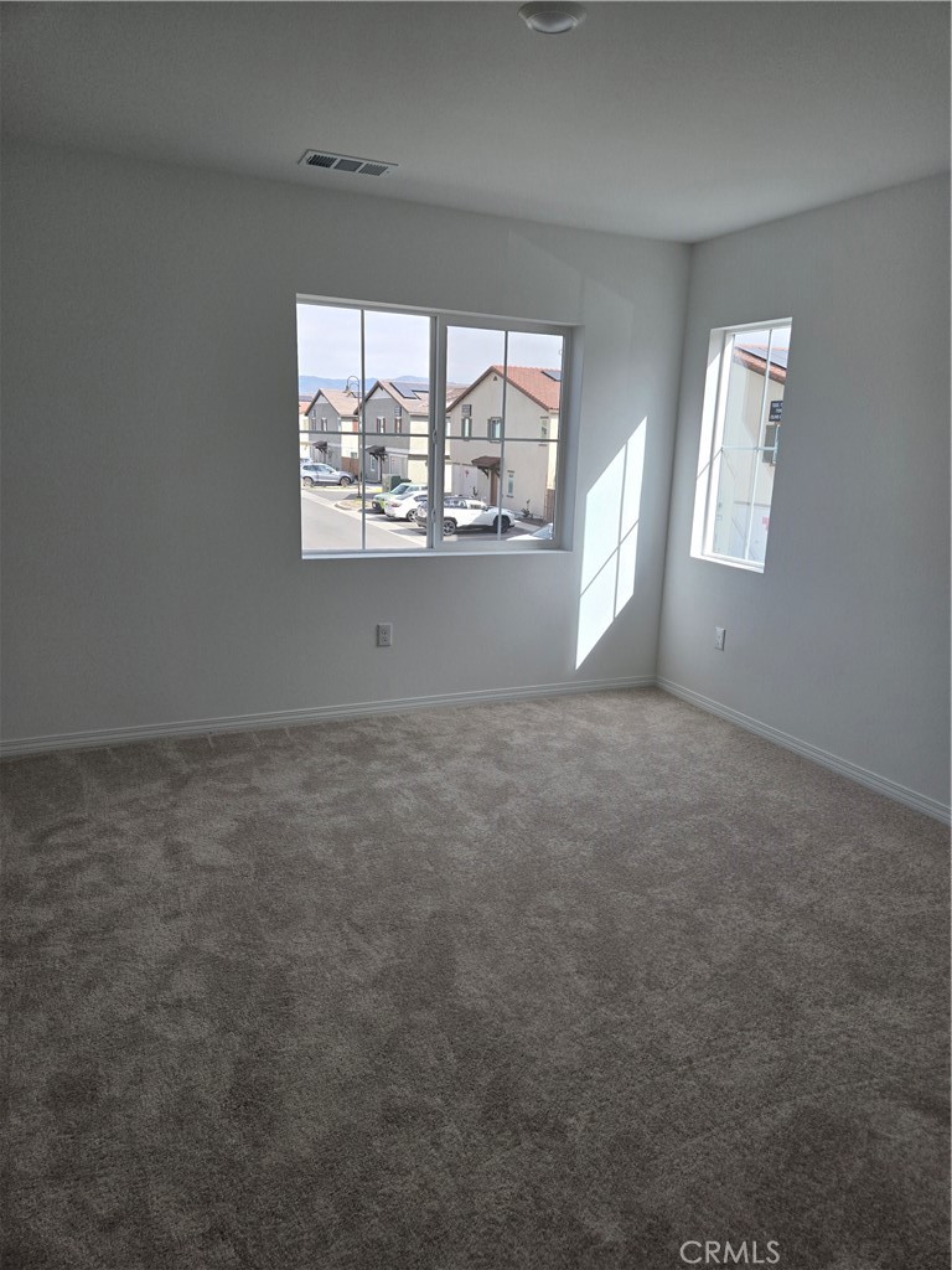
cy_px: 635
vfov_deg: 73.9
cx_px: 476
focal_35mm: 23
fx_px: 843
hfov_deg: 58.9
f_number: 1.8
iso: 80
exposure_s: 1/1429
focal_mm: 5.4
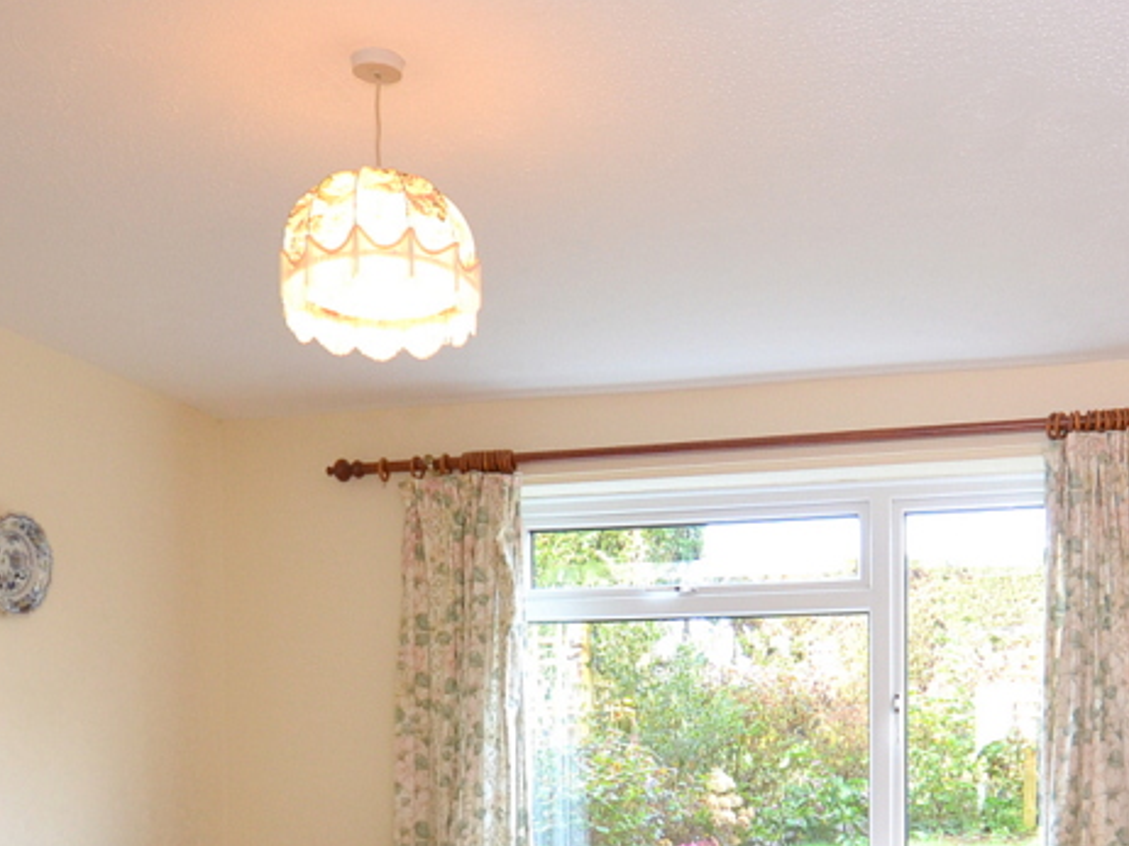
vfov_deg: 33.0
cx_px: 670
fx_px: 1345
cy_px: 770
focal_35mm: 41
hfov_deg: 45.3
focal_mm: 11
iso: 720
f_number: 3.5
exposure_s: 1/60
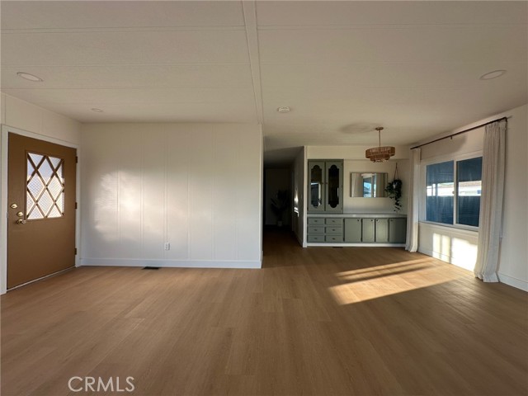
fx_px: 214
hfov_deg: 102.1
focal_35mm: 14
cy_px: 198
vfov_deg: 85.7
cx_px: 264
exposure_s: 1/99
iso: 50
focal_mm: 2.22
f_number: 2.2
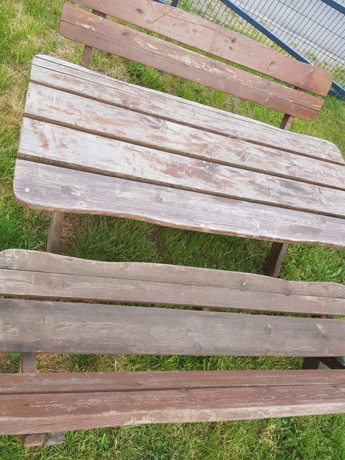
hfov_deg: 53.1
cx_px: 172
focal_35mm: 26
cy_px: 230
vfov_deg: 67.3
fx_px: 346
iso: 50
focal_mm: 4.2
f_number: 1.7
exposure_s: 1/413
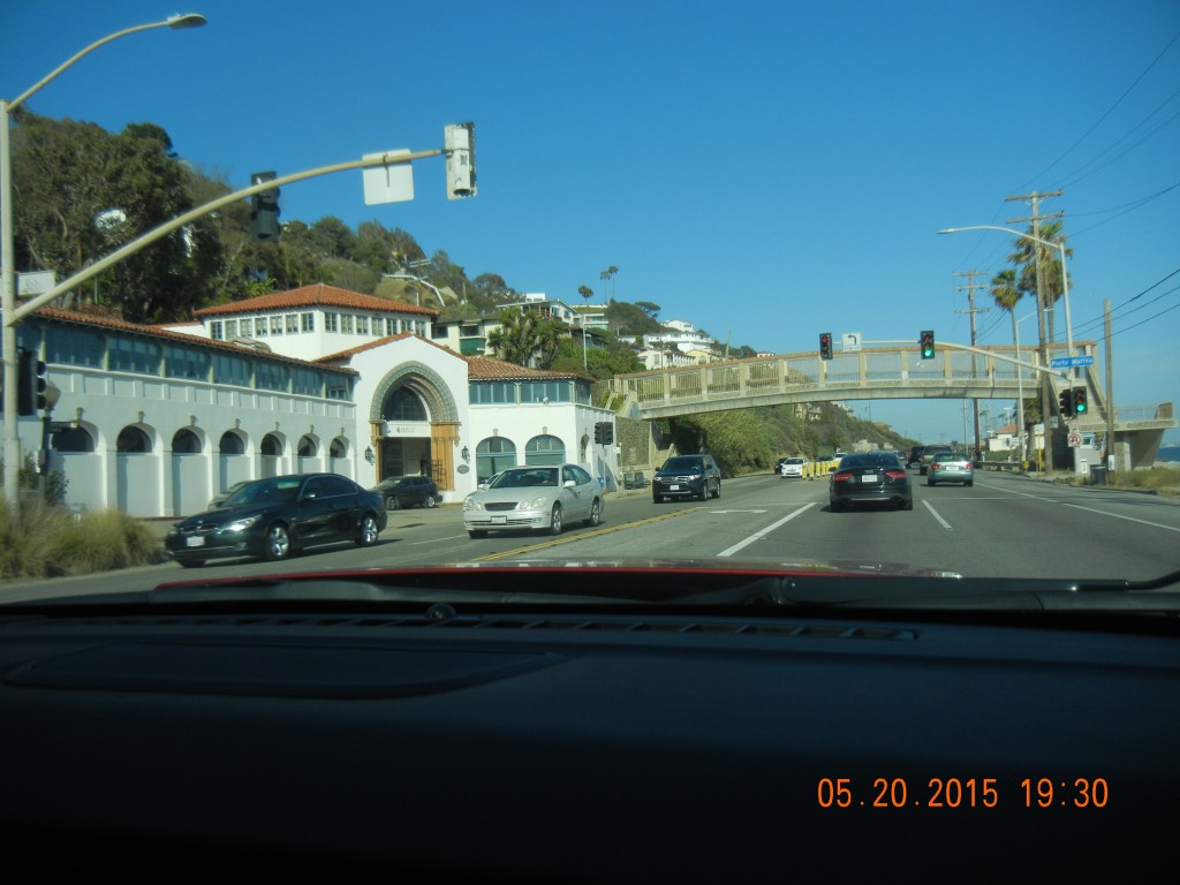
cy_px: 442
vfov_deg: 46.8
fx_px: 1023
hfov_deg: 60.0
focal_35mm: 30
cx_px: 590
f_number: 7
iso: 160
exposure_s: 1/450
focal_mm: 5.4
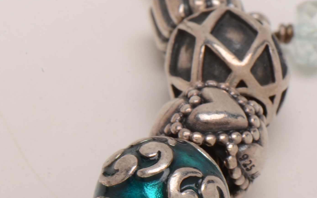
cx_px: 183
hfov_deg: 9.1
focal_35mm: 231
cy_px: 162
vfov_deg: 5.7
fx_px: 1995
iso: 100
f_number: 29
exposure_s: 1/160
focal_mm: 85
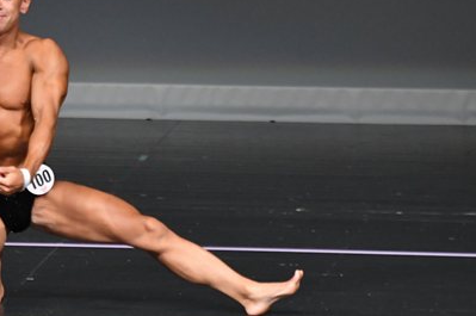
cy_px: 159
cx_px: 52
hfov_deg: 2.8
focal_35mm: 729
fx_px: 9627
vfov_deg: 1.9
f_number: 5.6
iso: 4000
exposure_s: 1/400
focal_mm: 250
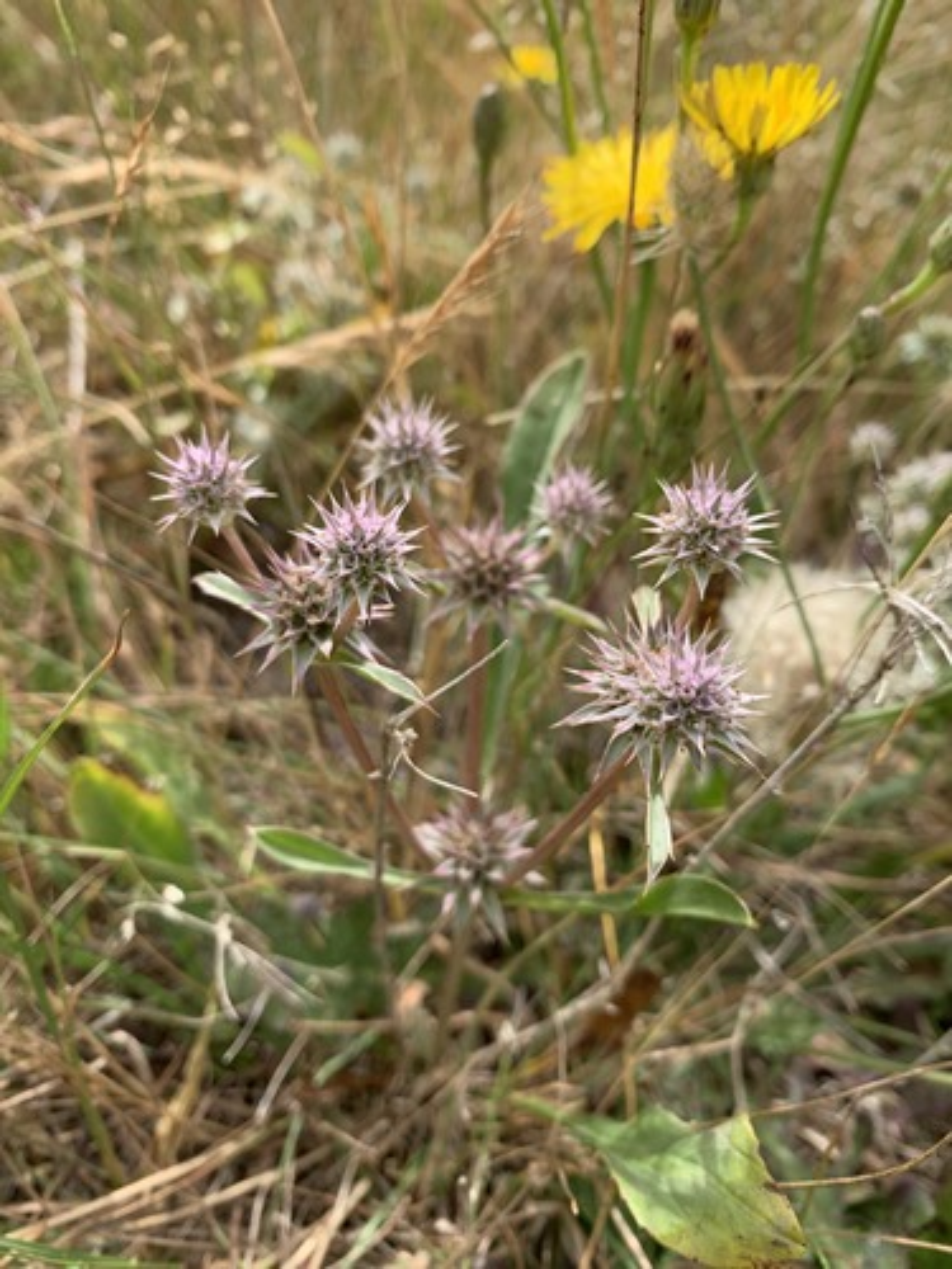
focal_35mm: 26
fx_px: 953
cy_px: 634
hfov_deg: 53.1
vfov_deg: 67.3
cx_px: 476
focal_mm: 4.25
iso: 25
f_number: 1.8
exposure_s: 1/1250
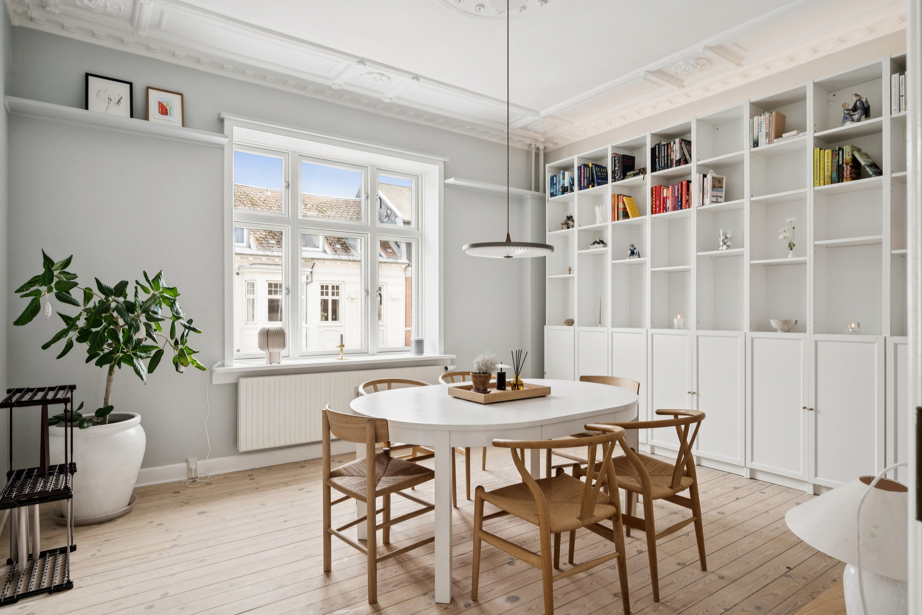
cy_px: 308
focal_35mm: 20
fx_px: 499
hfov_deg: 85.4
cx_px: 461
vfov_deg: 63.2
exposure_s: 1/50
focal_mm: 19.5
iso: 640
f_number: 9
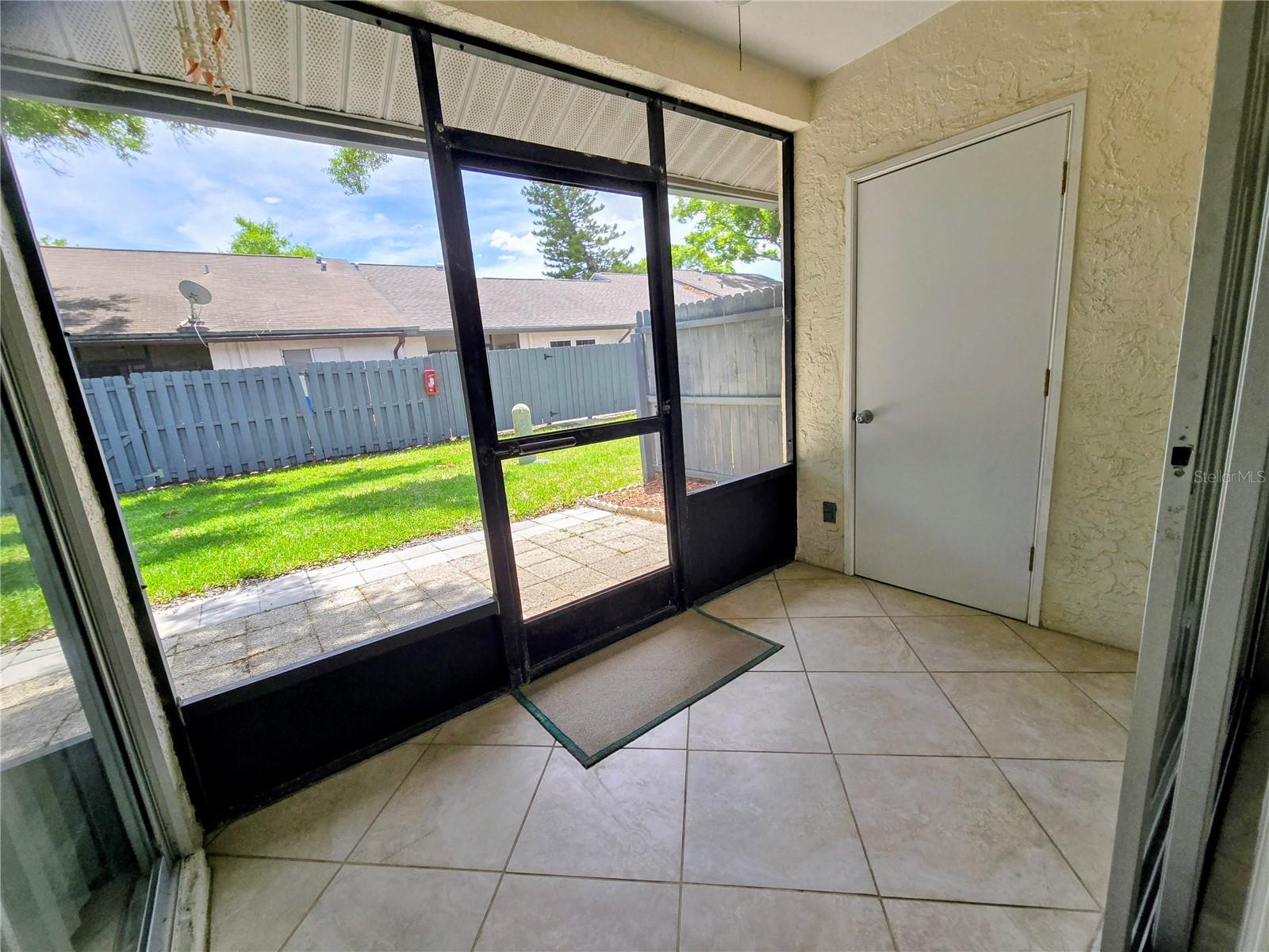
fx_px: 477
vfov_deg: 89.9
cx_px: 634
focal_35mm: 13
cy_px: 476
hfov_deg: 106.2
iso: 50
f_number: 2.2
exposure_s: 1/612
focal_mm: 2.2
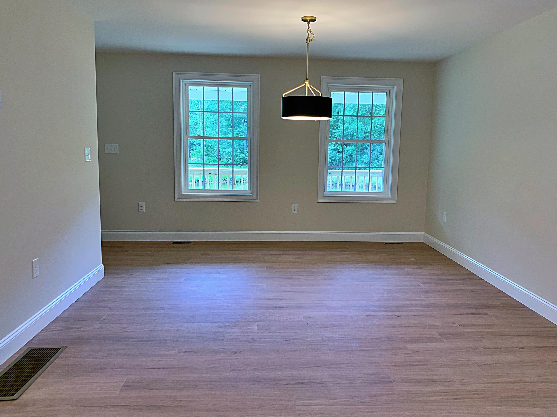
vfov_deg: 49.7
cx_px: 287
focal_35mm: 28
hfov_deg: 63.4
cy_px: 201
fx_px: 450
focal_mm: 4.25
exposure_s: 1/60
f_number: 1.8
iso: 64
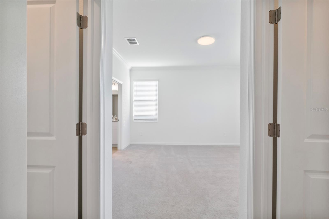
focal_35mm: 16
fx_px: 146
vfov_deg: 73.7
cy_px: 110
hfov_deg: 96.7
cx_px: 164
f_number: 8
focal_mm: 16
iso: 400
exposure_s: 1/45
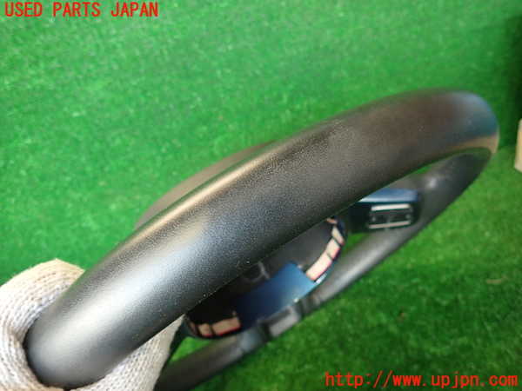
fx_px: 377
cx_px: 261
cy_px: 196
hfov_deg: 69.4
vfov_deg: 54.9
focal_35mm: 25
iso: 200
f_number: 2
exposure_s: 1/30
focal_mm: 4.5
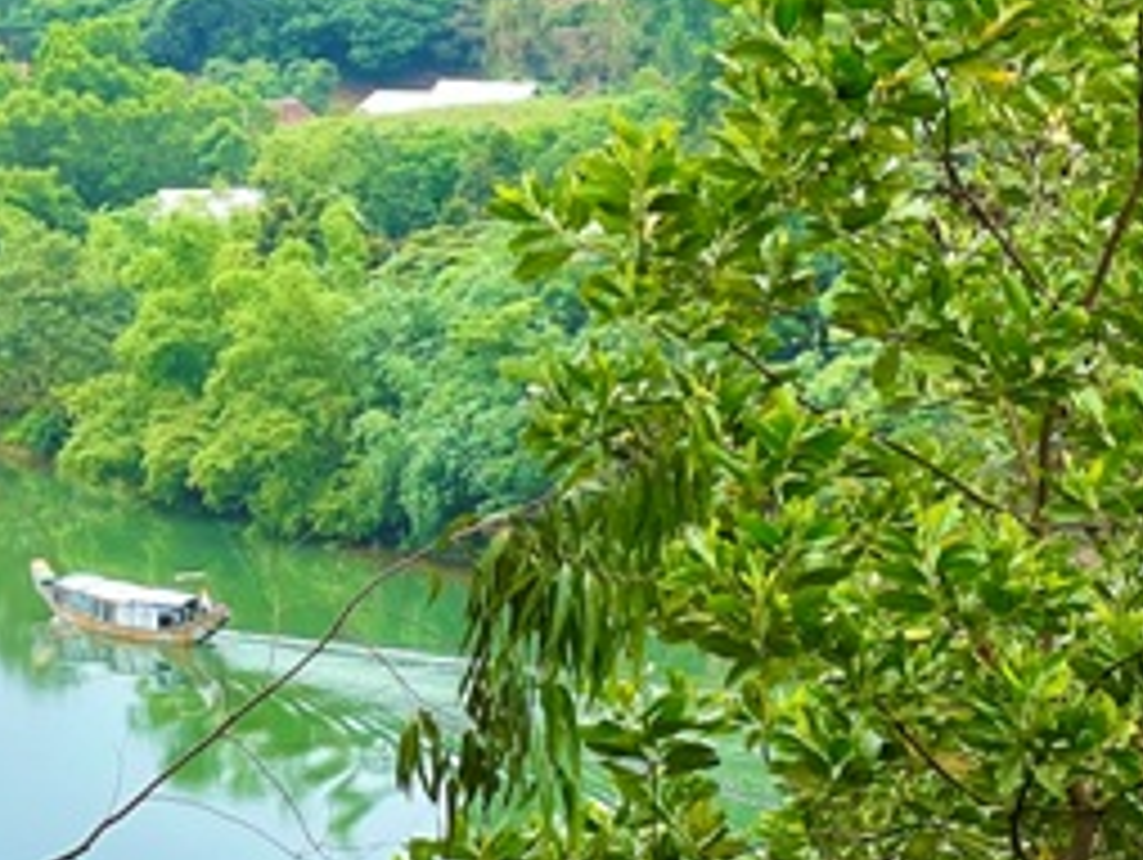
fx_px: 6412
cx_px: -184
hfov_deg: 10.0
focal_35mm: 194
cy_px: 81
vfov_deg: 7.6
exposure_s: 1/267
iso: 32
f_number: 2.8
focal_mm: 9
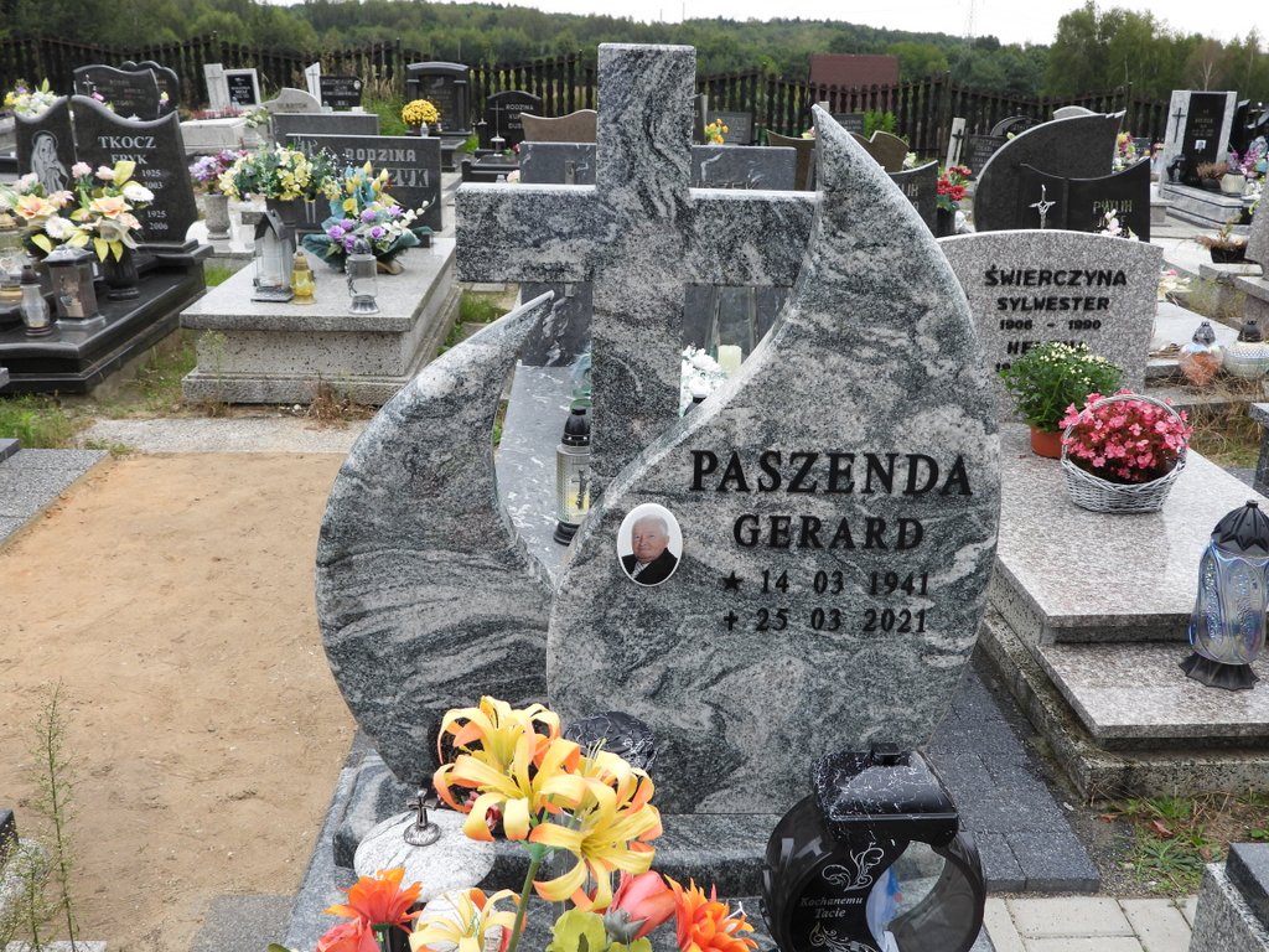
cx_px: 634
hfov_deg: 56.8
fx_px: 1173
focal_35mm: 32
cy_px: 476
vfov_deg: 44.2
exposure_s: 1/250
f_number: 3.2
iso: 100
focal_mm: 5.8
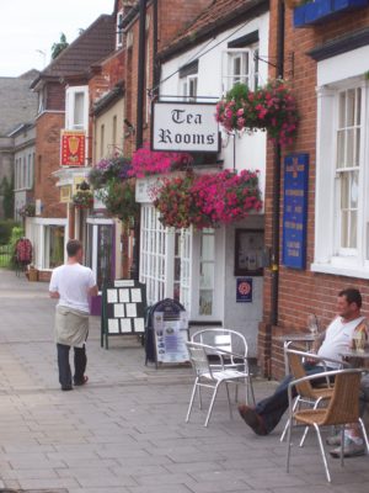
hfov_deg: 14.5
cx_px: 184
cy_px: 246
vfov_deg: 19.3
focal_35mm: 102
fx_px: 1450
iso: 80
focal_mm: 16.8
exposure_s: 1/285
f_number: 4.6
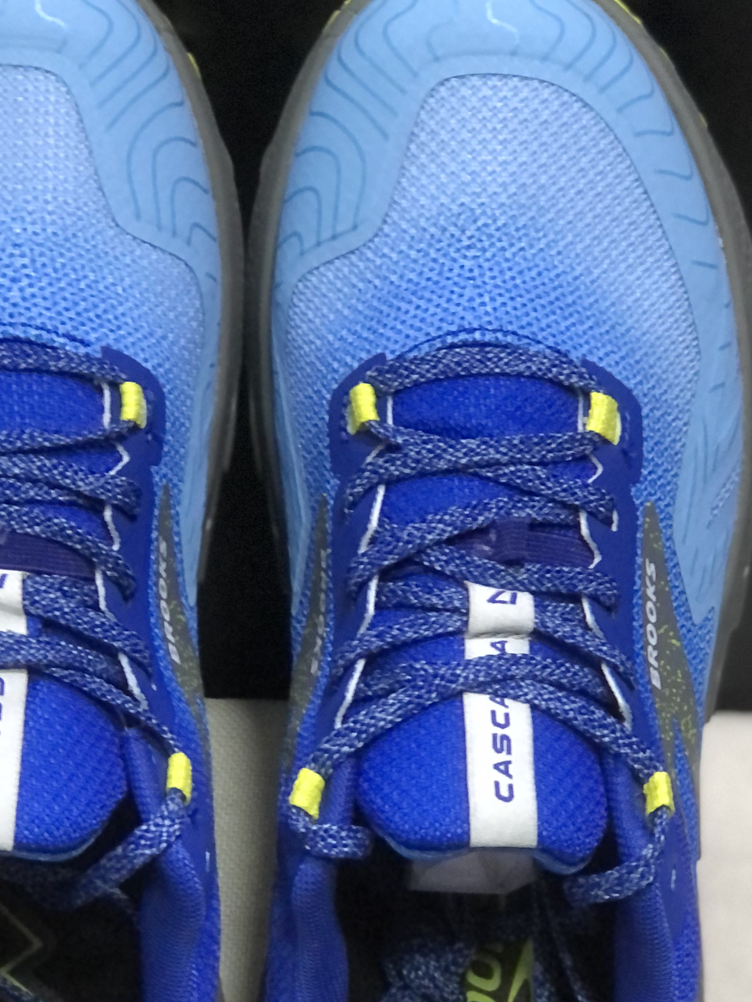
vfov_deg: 17.7
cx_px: 278
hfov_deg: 13.3
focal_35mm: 111
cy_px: 592
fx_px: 3214
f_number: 2.8
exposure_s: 1/30
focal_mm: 6.6
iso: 320
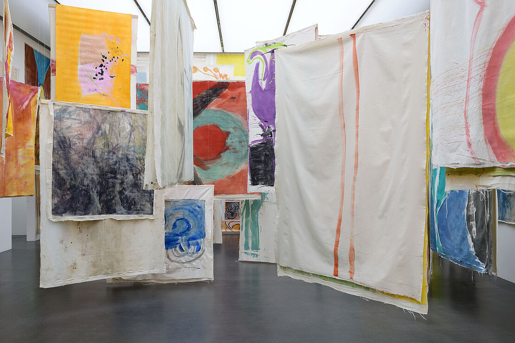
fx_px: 501
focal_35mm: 35
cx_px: 258
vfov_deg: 37.9
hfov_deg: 54.4
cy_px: 172
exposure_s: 1/4
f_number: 8
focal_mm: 35
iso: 64
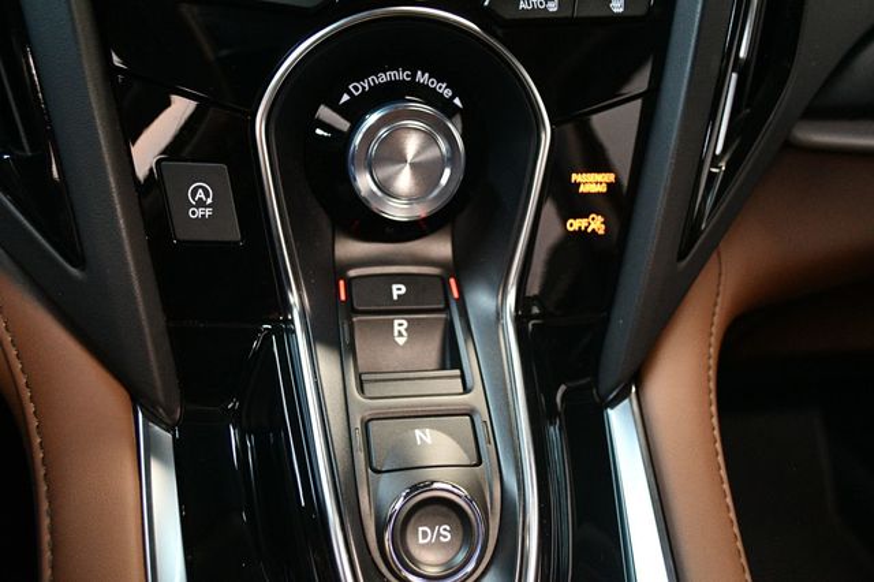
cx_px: 437
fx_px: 874
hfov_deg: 53.2
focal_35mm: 36
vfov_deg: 36.8
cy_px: 291
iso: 4000
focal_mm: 24
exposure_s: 1/60
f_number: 4
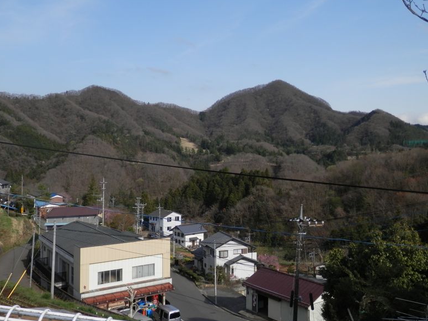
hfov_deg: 54.0
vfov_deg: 41.8
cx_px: 217
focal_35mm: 34
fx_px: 420
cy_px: 159
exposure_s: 1/125
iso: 80
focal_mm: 6
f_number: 9.7
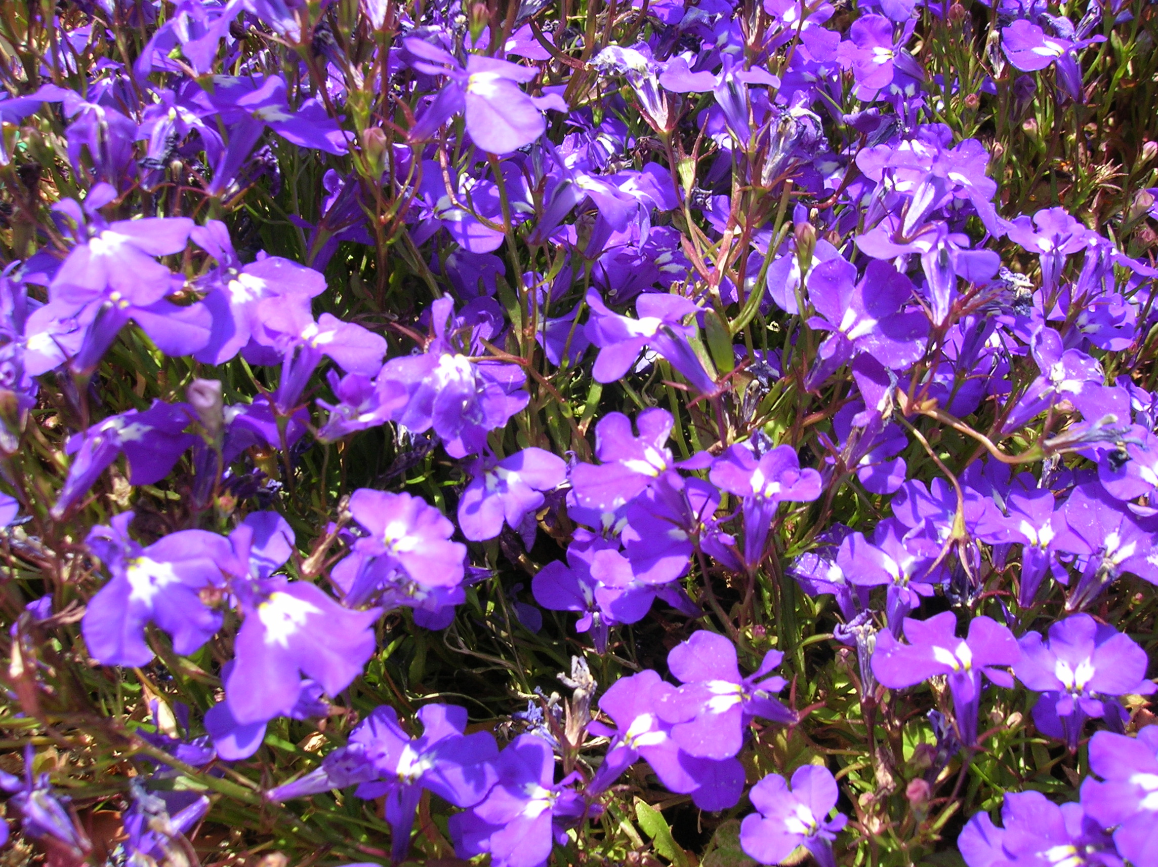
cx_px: 579
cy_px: 434
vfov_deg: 41.7
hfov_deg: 54.0
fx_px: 1136
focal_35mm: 34
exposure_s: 1/178
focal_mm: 5.7
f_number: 4.9
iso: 50
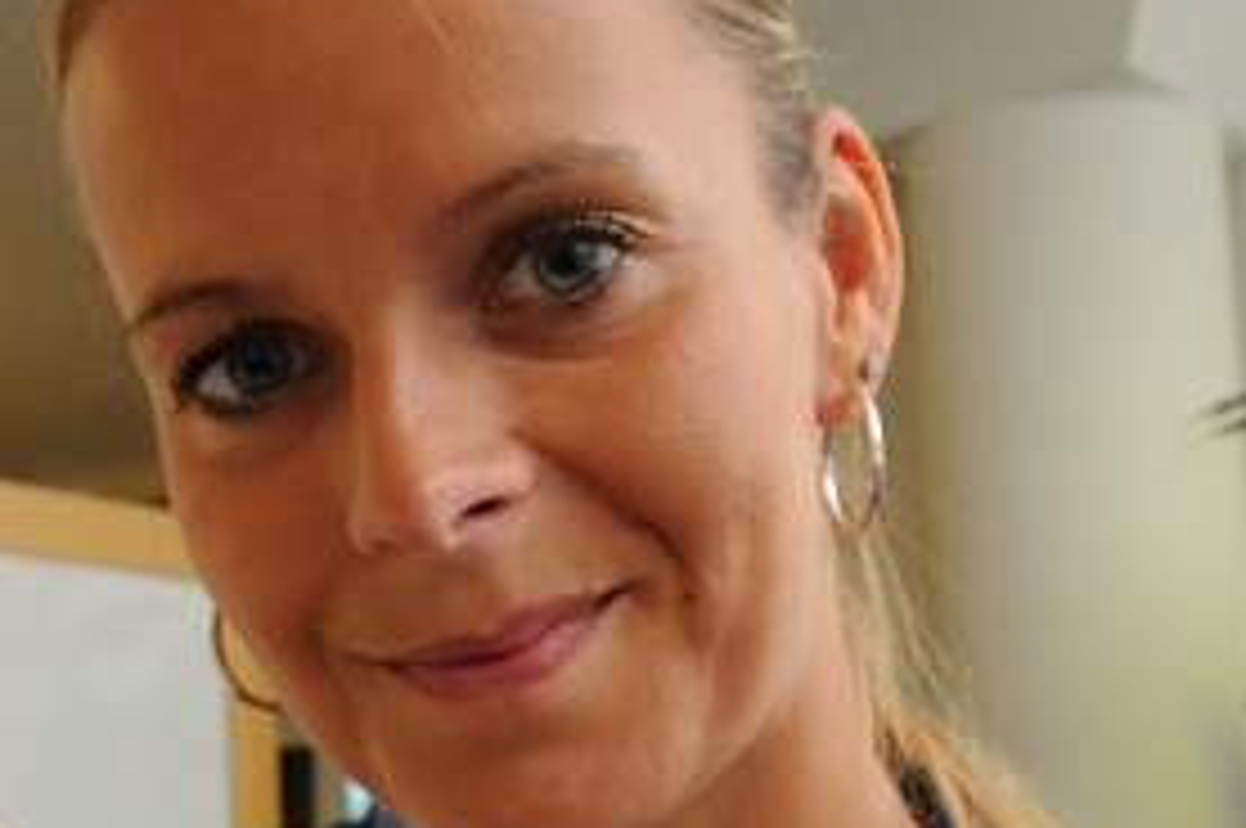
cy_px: 857
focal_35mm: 83
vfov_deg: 16.0
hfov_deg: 24.3
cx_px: 369
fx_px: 2869
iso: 1000
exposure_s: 1/60
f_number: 8
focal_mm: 18
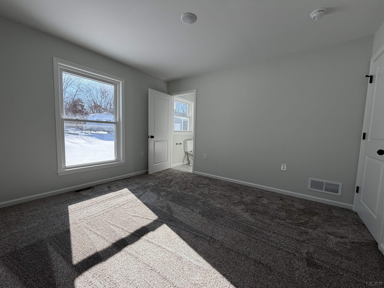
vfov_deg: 85.7
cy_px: 144
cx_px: 192
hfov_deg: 102.1
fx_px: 155
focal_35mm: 14
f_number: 2.2
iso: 64
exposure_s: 1/502
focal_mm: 2.22
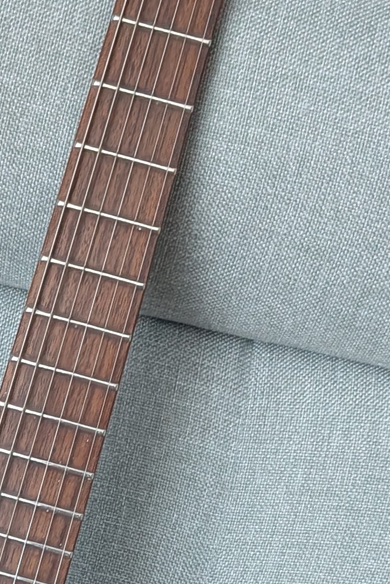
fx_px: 1657
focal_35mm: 102
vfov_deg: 19.4
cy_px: 583
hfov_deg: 13.2
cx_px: 2
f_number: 1.68
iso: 1072
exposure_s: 1/23.8
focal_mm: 6.9
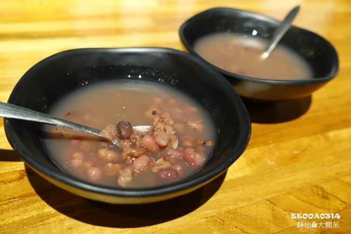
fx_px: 331
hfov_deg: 55.8
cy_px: 117
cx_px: 176
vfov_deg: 38.9
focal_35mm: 34
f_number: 2.8
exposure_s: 1/20
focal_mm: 12.64
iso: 800
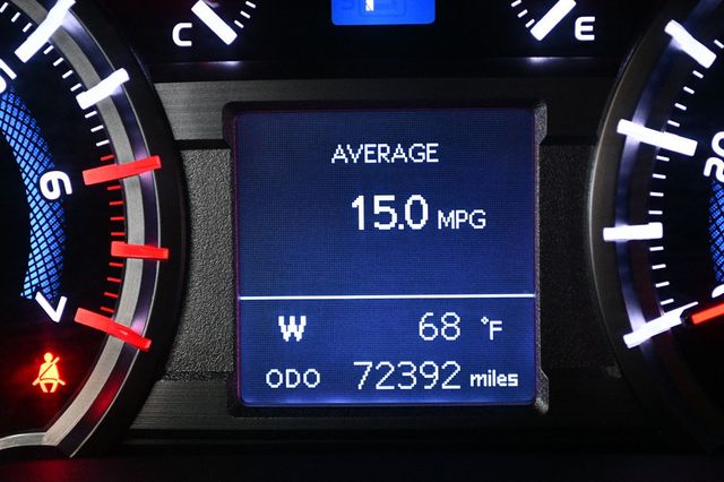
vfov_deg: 18.9
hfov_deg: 28.1
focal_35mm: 72
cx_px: 362
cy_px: 241
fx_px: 1447
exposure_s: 1/80
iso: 3200
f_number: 5.3
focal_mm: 48
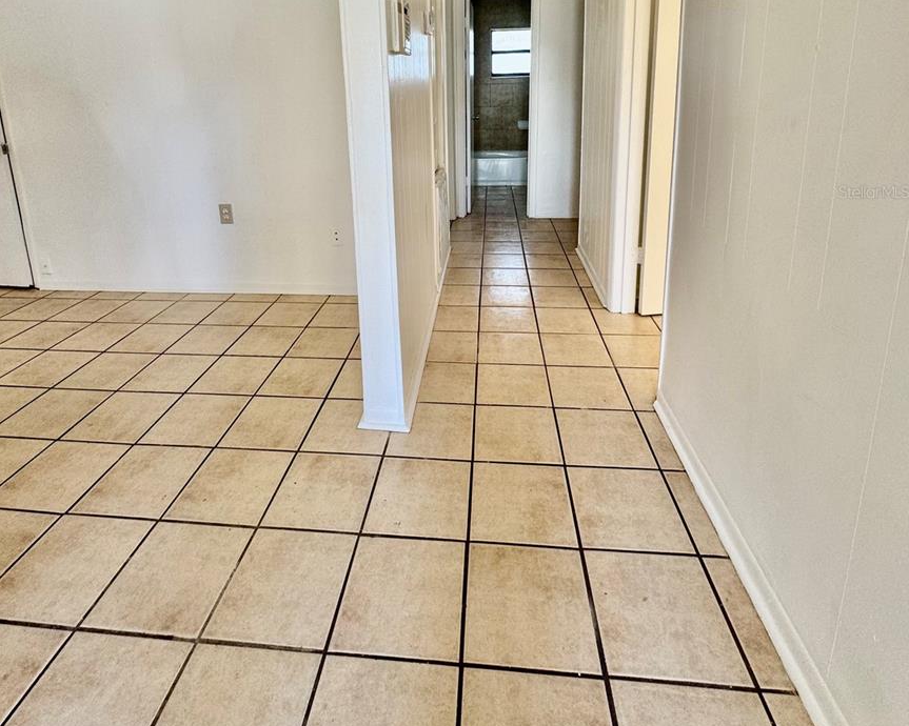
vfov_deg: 66.9
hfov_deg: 83.3
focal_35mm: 19
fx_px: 511
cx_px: 439
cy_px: 191
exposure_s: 1/99
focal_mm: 2.22
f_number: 2.2
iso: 100
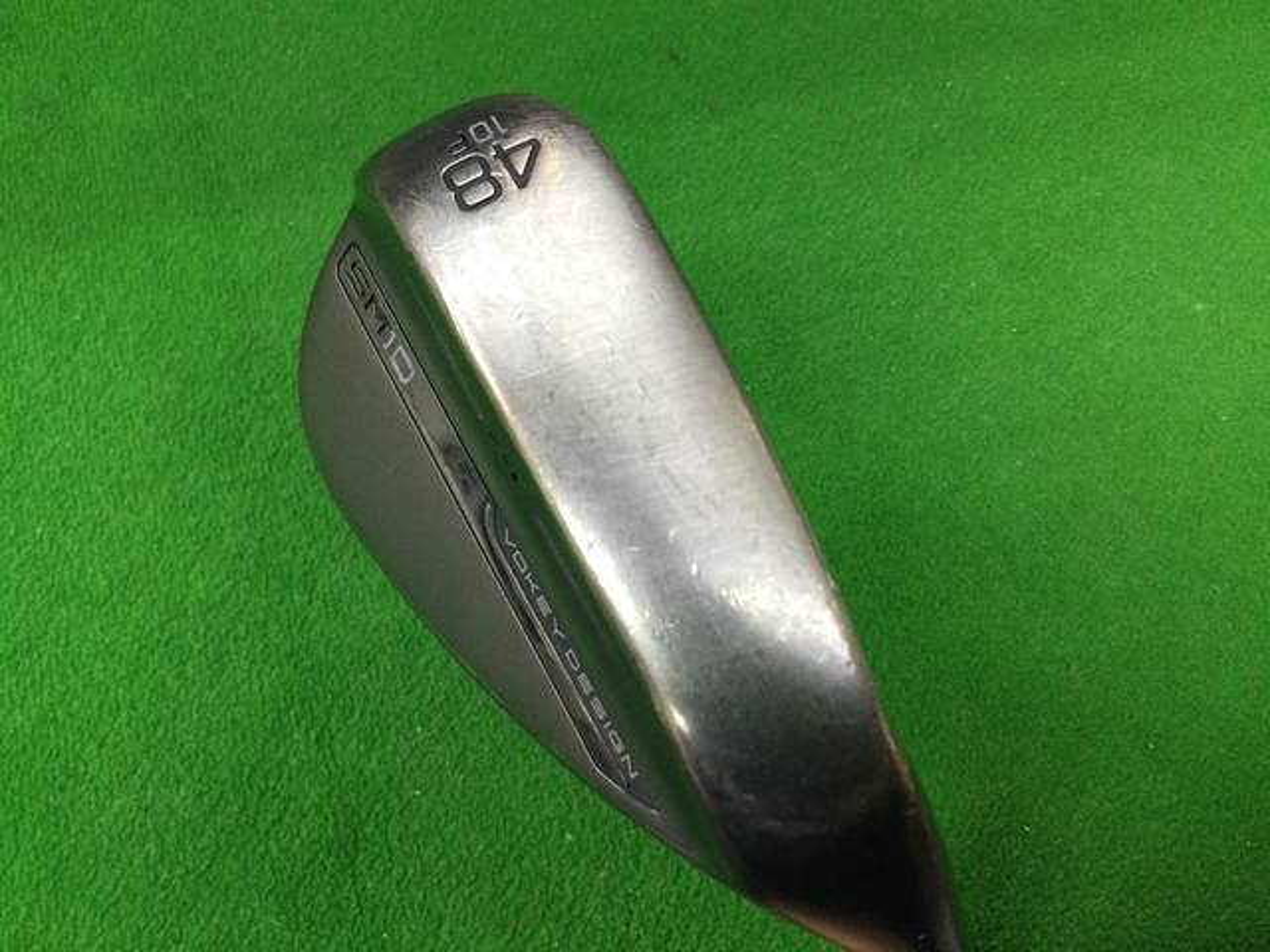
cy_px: 476
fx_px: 1137
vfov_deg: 45.4
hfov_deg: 58.4
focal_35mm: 31
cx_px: 635
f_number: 2.4
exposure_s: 1/30
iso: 80
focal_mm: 3.3
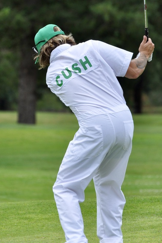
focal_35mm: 438
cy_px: 105
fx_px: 2964
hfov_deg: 3.1
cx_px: 45
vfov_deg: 4.7
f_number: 5.3
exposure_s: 1/1250
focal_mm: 180
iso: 400
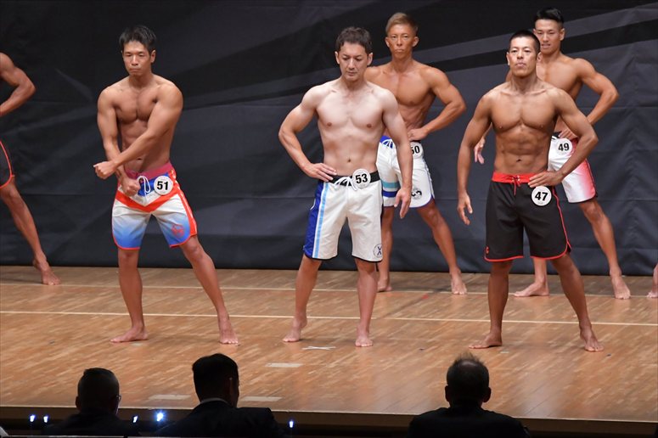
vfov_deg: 5.7
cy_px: 219
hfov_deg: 8.6
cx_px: 329
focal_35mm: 240
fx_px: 4385
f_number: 5.6
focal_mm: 160
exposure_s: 1/400
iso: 6400
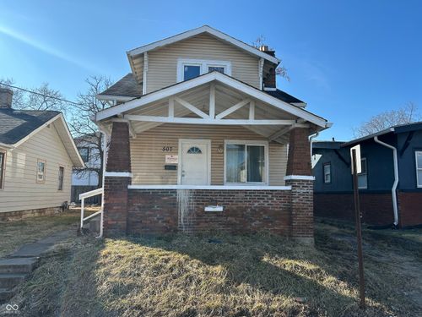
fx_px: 317
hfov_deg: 67.3
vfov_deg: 53.1
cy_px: 158
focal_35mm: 26
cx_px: 211
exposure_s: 1/2299
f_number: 1.5
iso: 50
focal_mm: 5.7
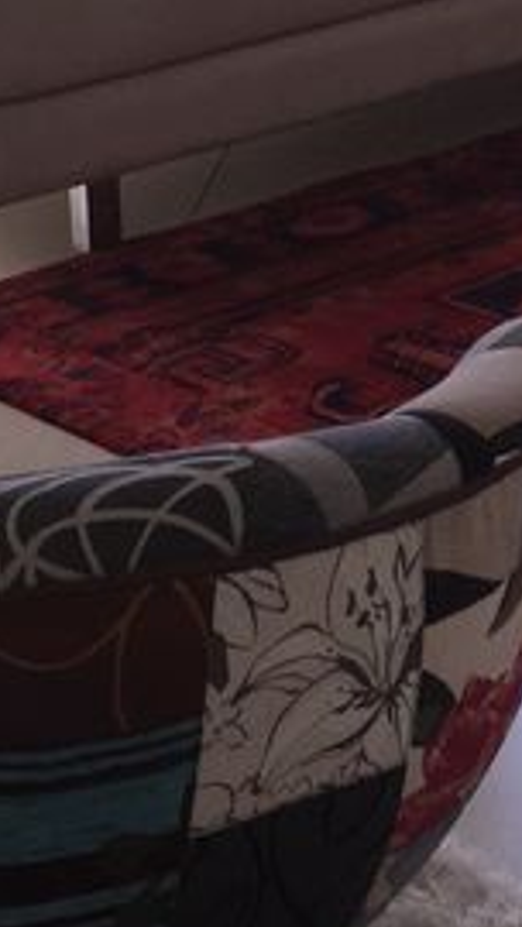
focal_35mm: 120
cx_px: 697
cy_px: 24
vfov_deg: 17.5
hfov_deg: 9.9
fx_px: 2951
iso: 32
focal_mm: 4.15
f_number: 2.2
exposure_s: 1/120
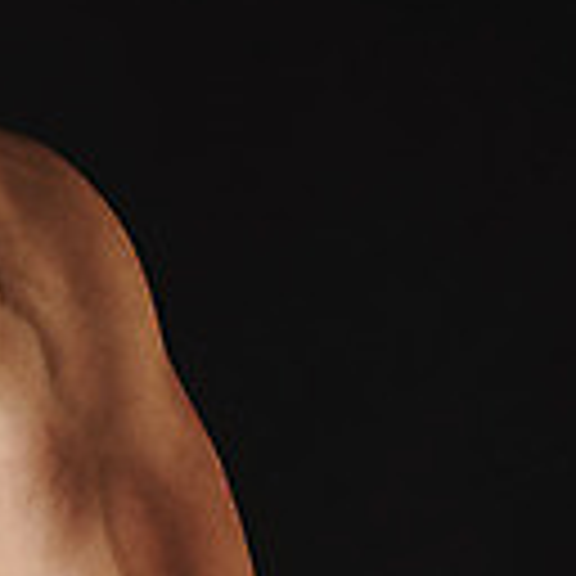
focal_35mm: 417
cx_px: -569
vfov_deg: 4.2
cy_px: 868
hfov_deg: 4.2
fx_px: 7850
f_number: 22
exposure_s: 1/125
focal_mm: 105
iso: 100
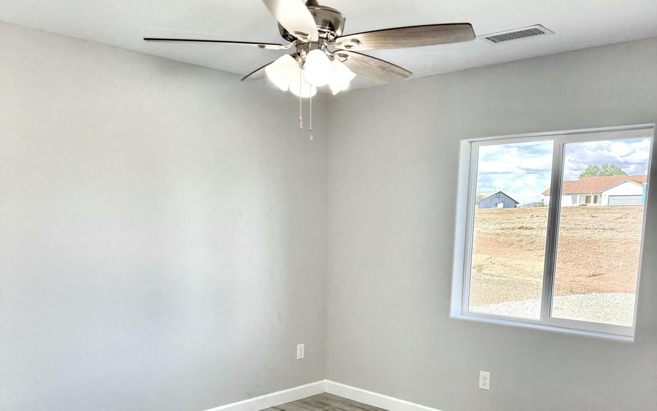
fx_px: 609
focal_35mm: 34
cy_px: 322
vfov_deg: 36.2
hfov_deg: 56.7
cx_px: 328
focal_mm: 6.76
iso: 80
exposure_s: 1/170
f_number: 1.78
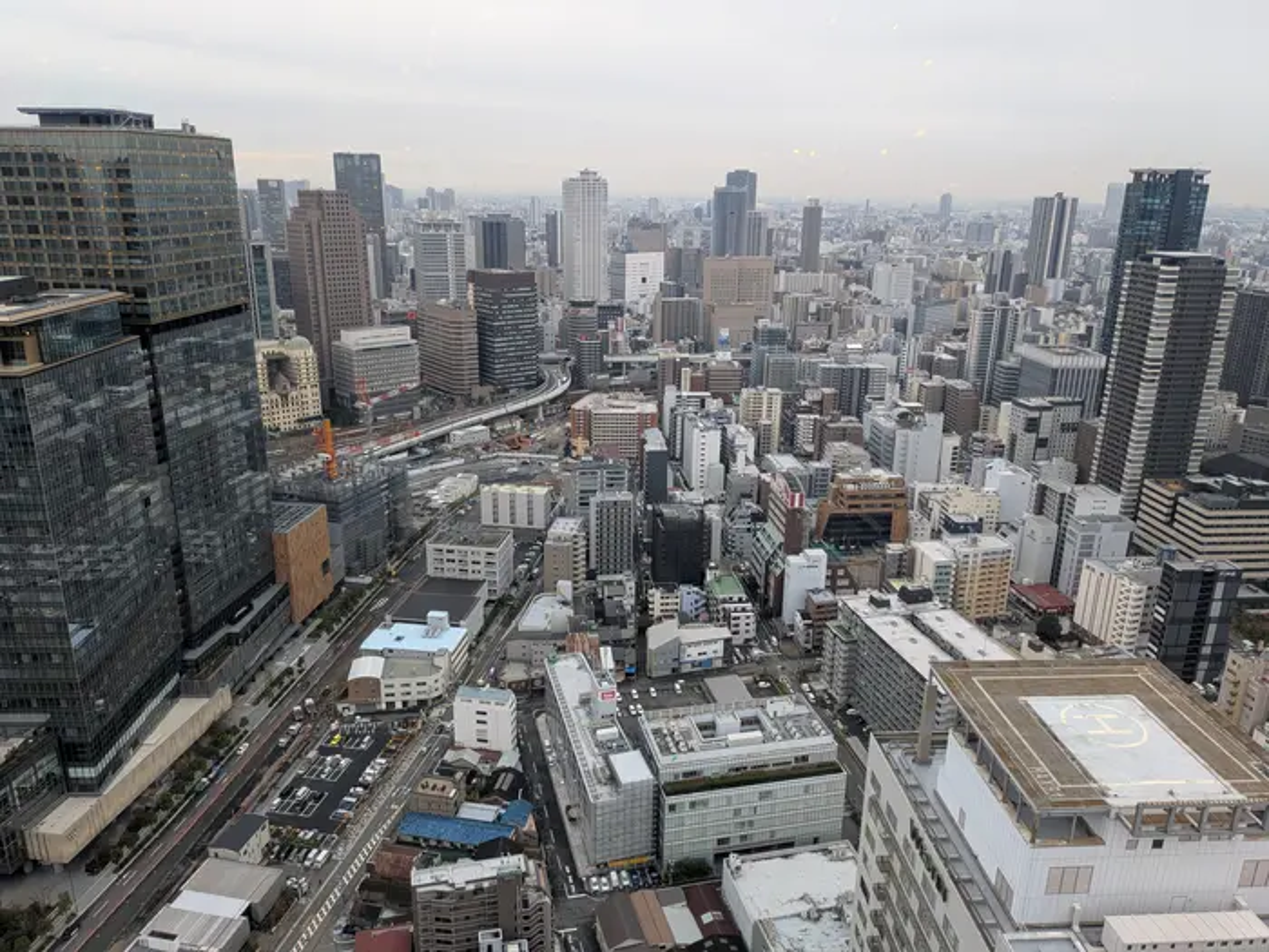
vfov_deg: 56.8
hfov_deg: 71.6
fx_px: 880
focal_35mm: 24
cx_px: 634
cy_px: 476
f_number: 1.7
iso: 28
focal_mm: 4.53
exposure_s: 1/355
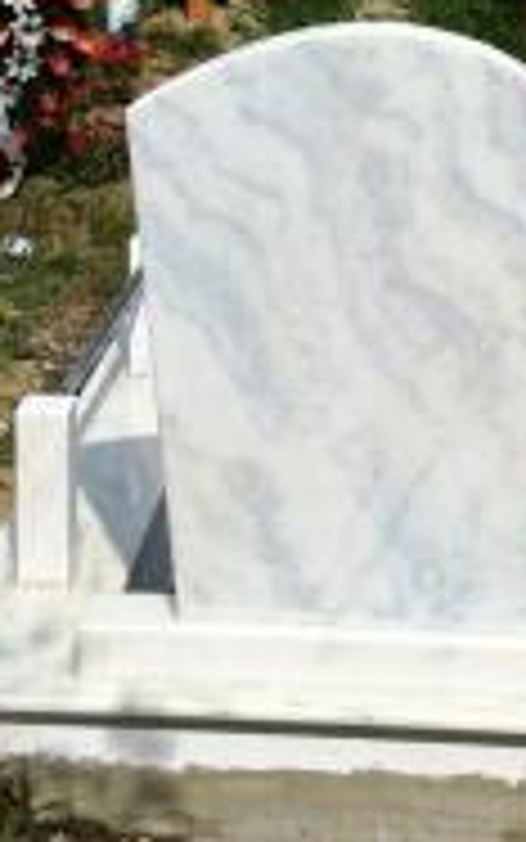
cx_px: 479
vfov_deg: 23.1
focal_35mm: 89
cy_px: 234
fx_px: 2040
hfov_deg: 14.5
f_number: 2.8
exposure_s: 1/3771
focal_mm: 3.85
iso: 80
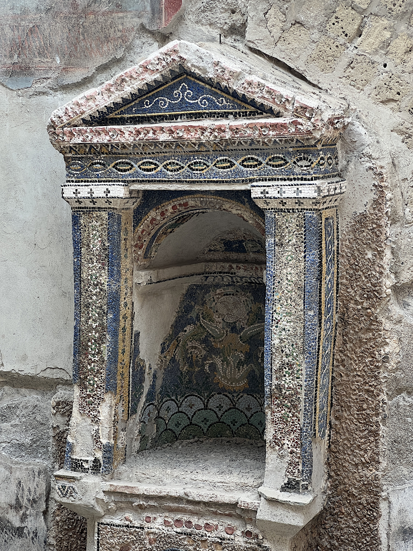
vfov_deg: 25.3
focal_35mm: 77
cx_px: 206
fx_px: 1225
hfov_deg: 19.1
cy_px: 276
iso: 80
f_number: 2.8
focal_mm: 9
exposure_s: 1/99
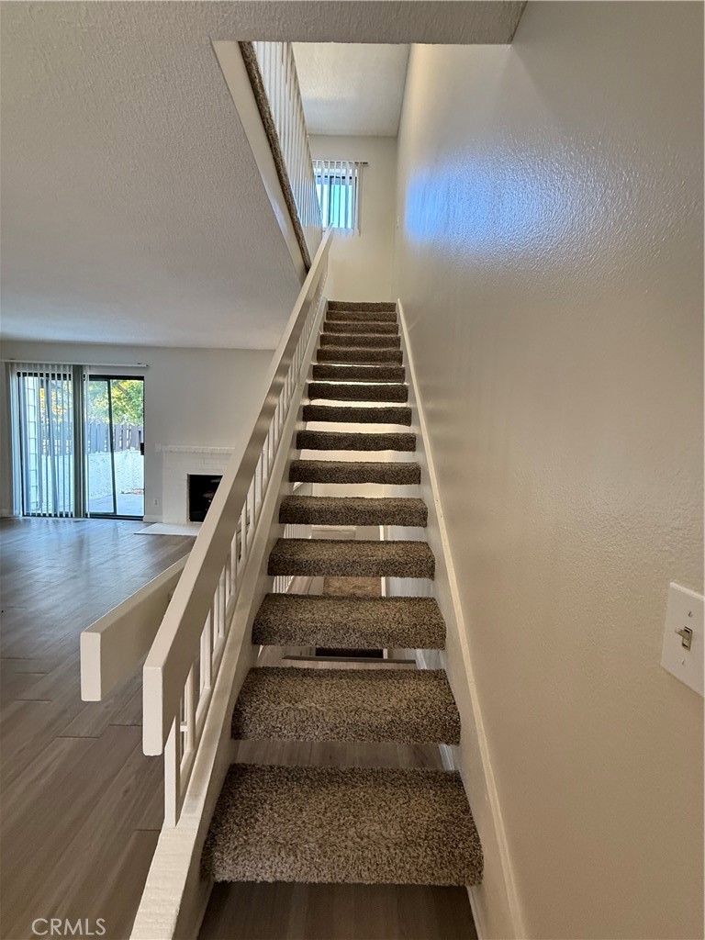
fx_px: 380
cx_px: 352
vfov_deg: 102.1
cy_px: 470
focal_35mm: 14
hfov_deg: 85.7
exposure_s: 1/60
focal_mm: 2.22
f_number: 2.2
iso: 500
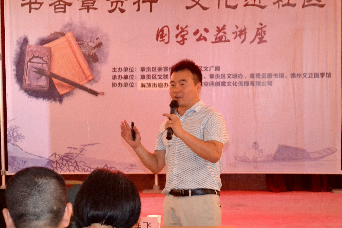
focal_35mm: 108
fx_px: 1023
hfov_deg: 19.0
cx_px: 181
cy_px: 129
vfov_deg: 12.7
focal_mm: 55
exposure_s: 1/30
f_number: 5.6
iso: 3200
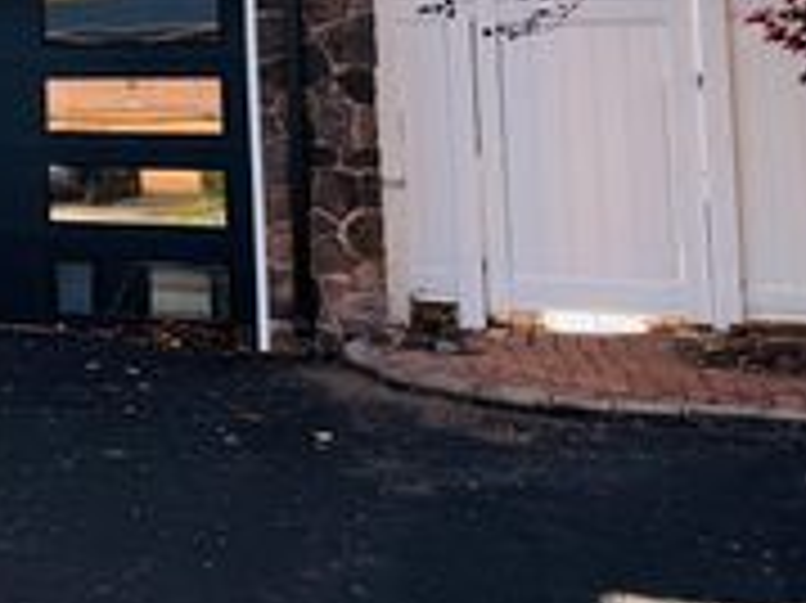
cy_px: -29
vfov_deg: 21.0
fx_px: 1559
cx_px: -302
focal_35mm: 67
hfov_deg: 24.4
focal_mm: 6.76
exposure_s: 1/3759
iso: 100
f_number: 1.78
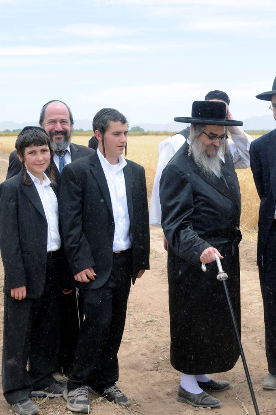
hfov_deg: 22.6
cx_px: 138
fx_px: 692
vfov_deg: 33.4
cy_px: 208
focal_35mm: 60
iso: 250
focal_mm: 40
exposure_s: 1/250
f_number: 8
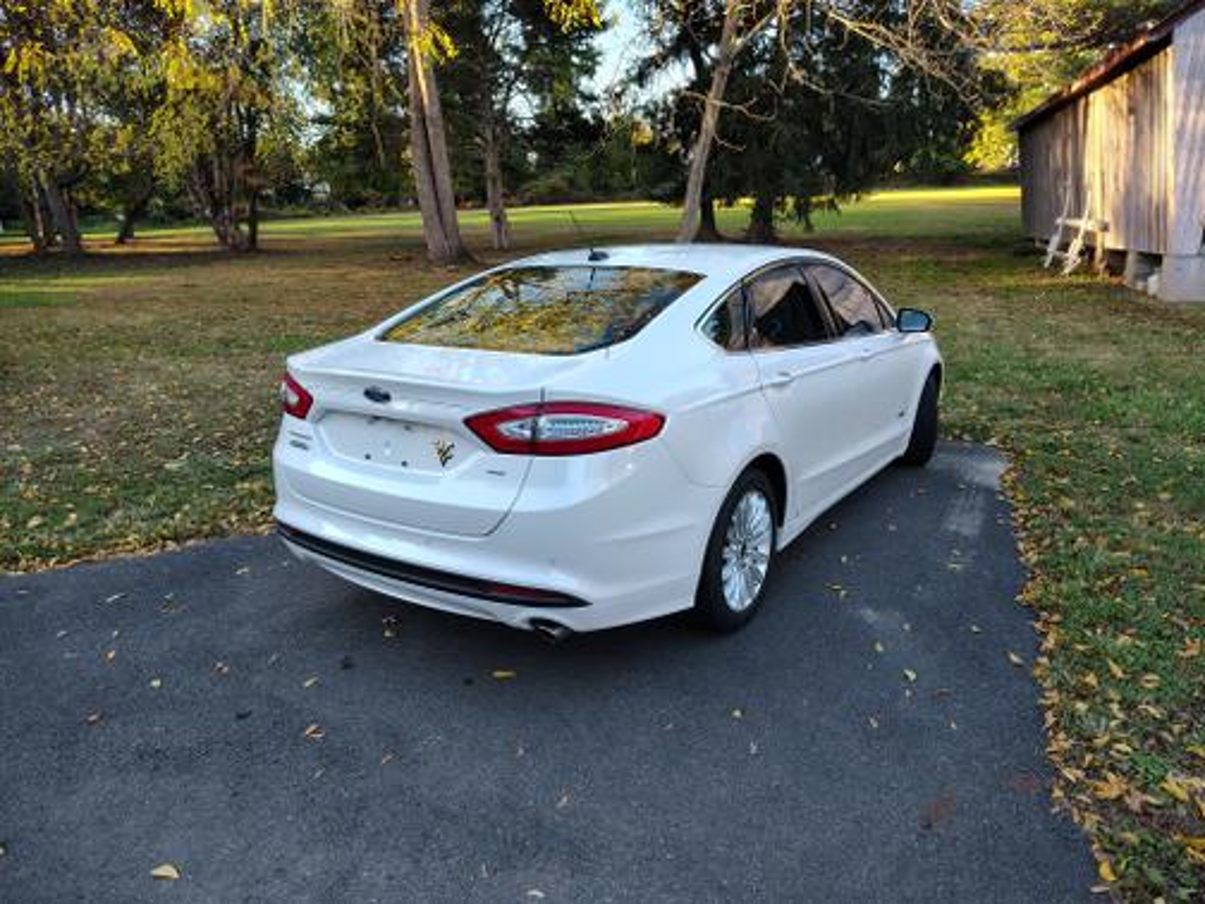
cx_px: 602
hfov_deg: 71.6
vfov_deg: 56.8
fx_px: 835
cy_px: 452
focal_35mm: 24
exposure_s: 1/120
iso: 117
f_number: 1.8
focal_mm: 5.56
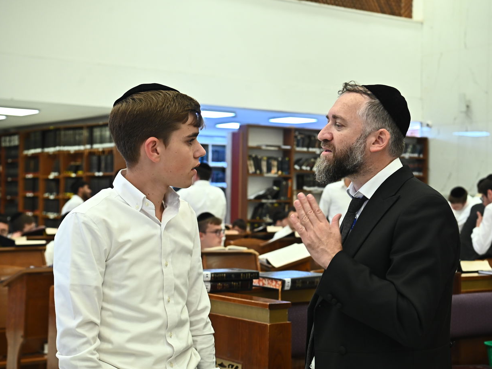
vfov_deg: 22.3
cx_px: 278
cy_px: 183
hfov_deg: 29.4
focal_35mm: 66
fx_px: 938
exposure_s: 1/160
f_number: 5.6
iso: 2000
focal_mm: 60
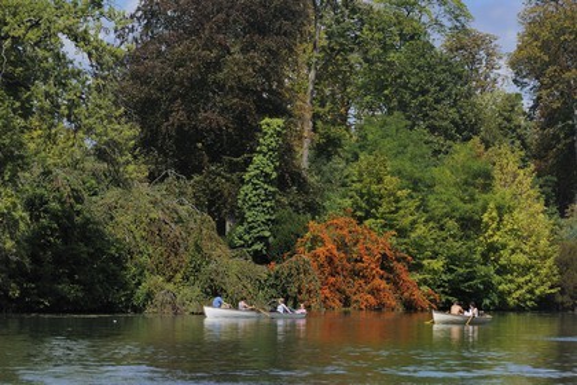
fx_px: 3205
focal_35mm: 200
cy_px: 192
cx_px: 288
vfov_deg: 6.9
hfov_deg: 10.3
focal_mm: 200
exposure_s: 1/200
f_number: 11
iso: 200
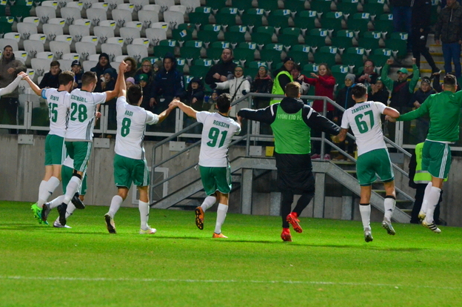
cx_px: 208
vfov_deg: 4.0
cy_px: 158
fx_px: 4433
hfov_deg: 6.0
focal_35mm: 346
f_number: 5.6
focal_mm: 180
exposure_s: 1/500
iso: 3200
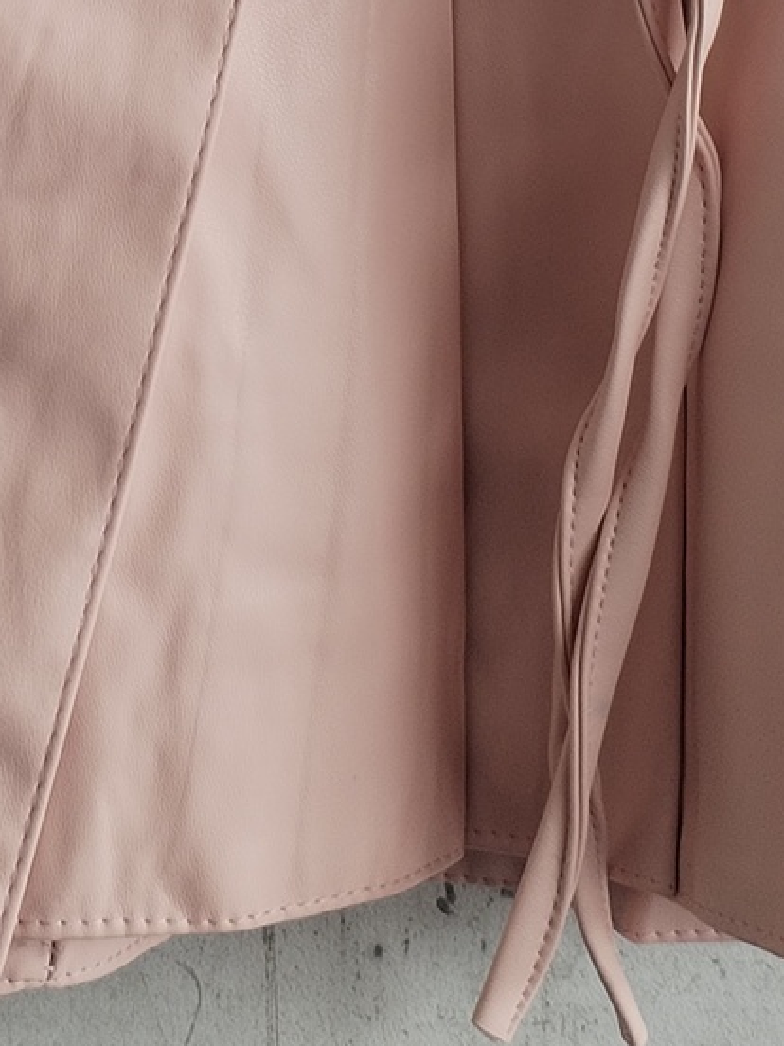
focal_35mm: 126
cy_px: -305
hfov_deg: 11.7
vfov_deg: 15.0
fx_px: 3805
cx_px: 61
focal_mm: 4.75
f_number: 1.8
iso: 126
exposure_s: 1/100
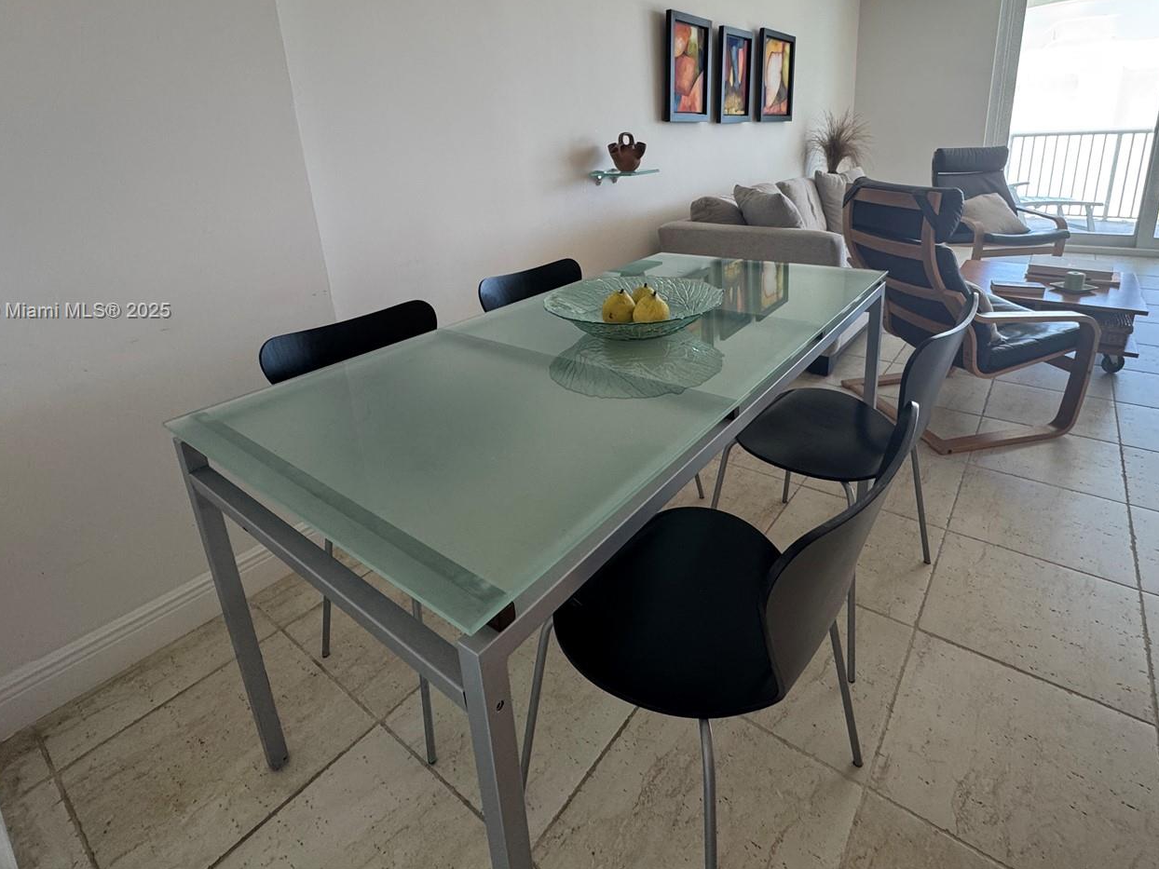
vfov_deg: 70.1
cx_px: 618
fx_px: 603
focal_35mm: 18
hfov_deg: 87.6
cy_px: 312
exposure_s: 1/60
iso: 160
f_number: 2.2
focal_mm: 2.22
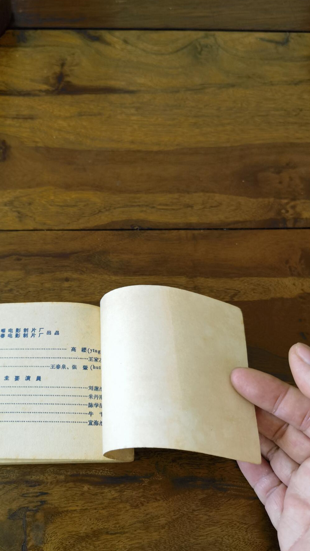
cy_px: 277
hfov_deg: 38.5
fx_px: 438
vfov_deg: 64.3
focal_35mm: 30
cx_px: 105
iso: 125
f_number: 1.9
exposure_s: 1/120
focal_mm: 6.67
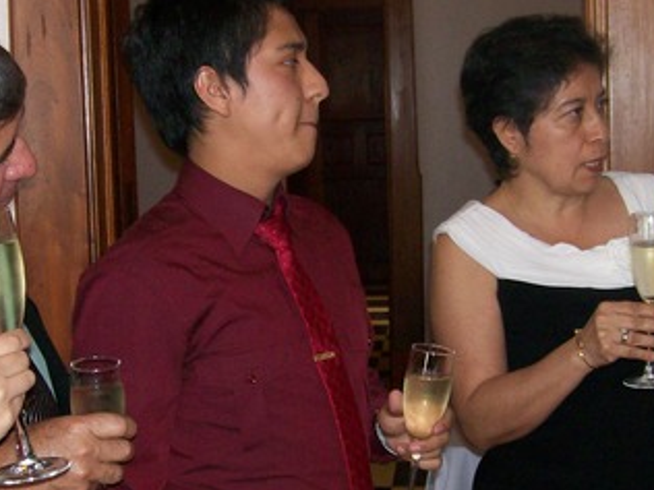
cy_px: 296
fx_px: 1379
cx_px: 217
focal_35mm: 73
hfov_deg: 26.5
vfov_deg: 20.1
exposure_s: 1/64
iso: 140
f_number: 2.7
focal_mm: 6
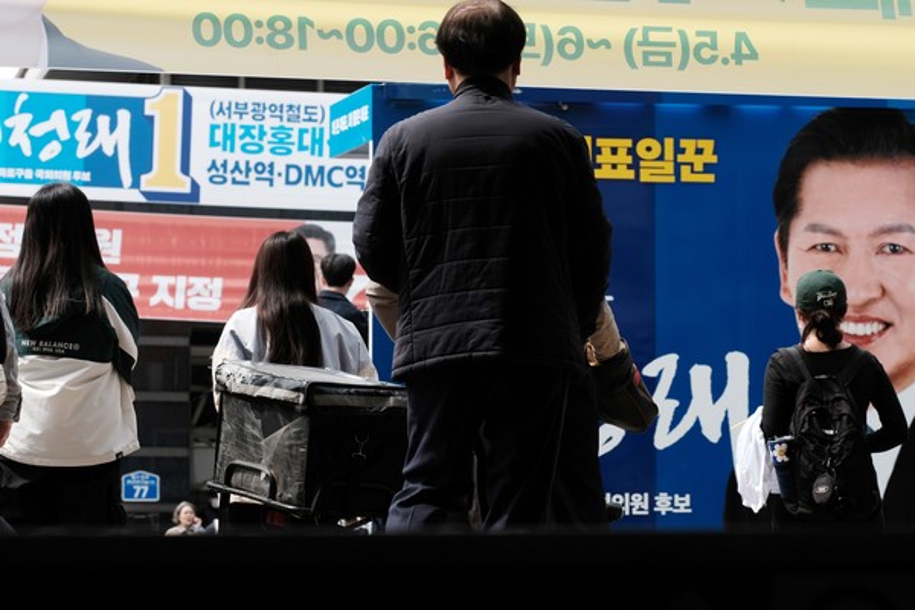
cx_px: 458
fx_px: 3431
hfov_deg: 15.2
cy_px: 305
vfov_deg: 10.2
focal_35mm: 135
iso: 400
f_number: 7.1
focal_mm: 90
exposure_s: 1/500
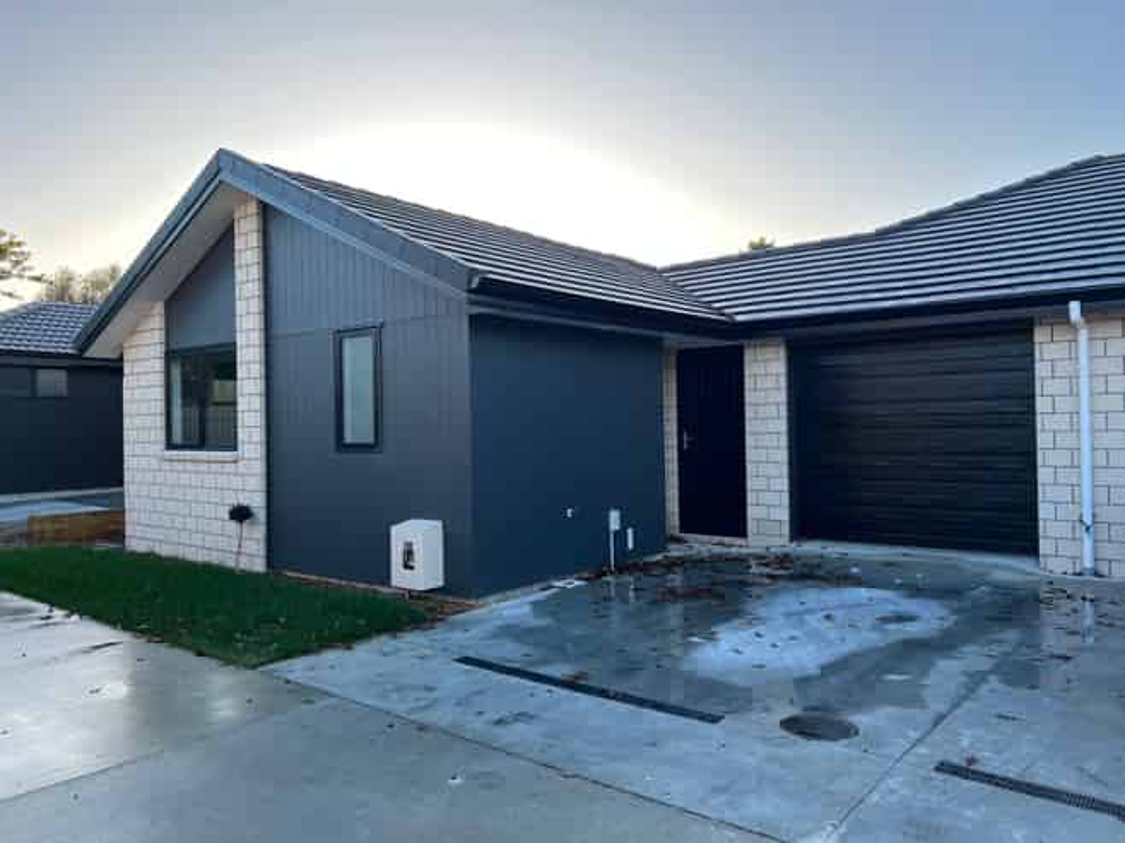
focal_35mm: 26
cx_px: 562
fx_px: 845
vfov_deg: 53.0
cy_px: 422
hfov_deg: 67.3
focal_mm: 5.7
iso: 50
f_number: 1.5
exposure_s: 1/536
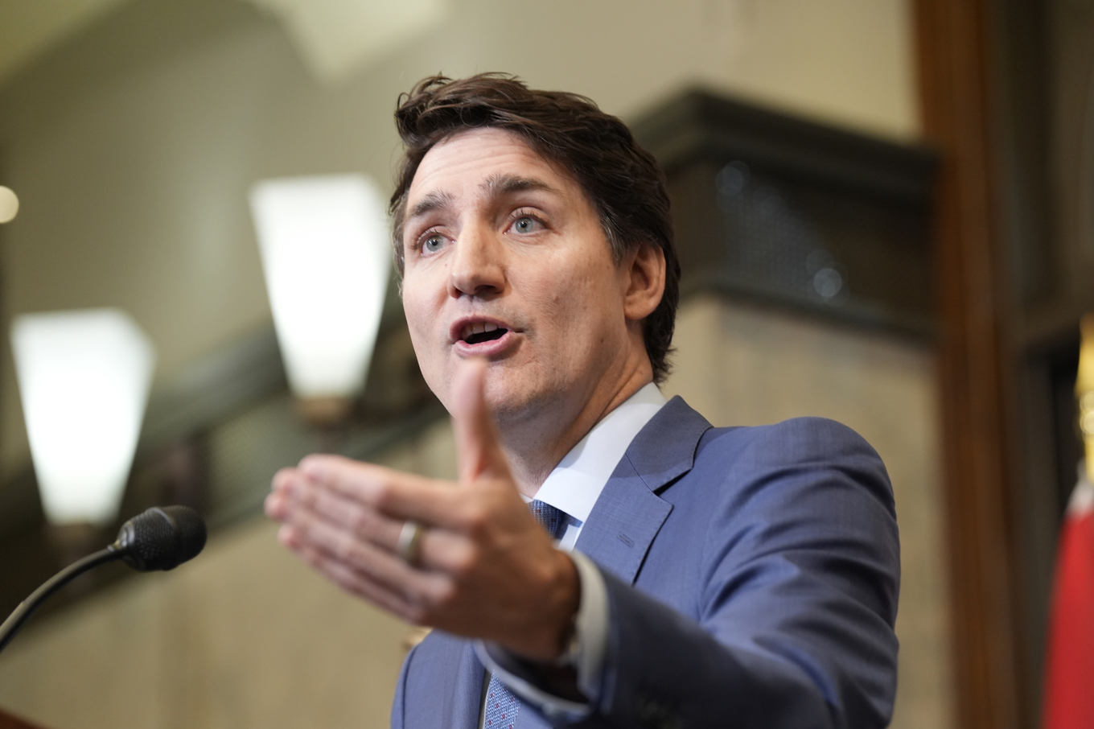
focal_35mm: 148
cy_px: 364
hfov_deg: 13.9
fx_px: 4496
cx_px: 547
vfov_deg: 9.3
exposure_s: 1/250
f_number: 4
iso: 2000
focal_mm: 148
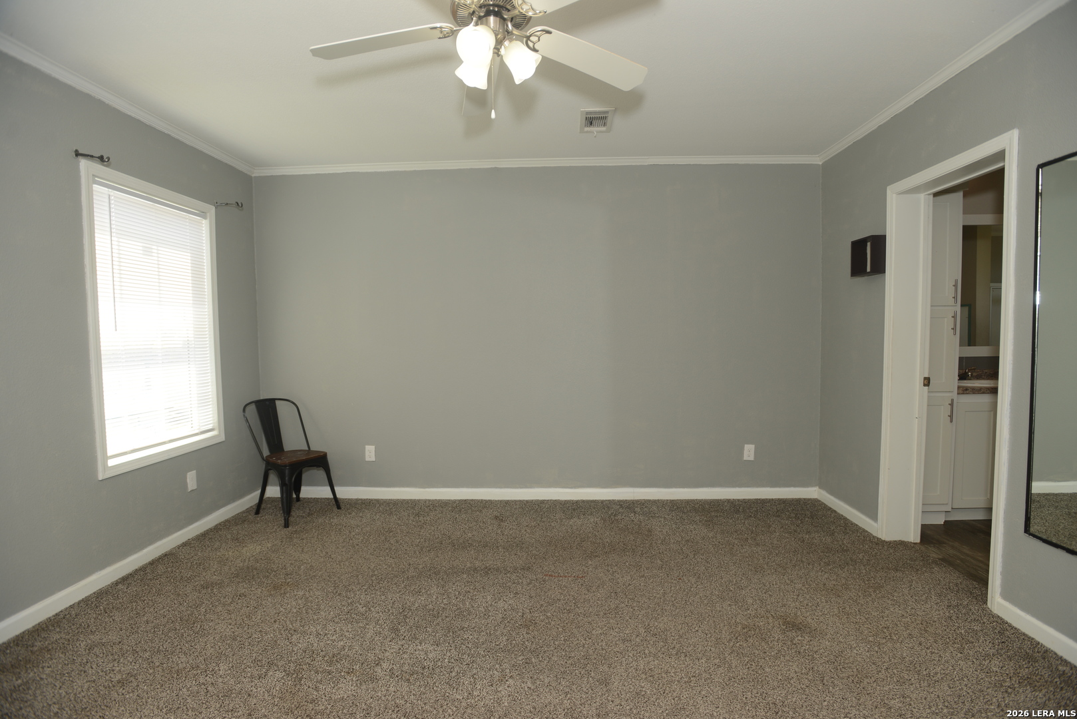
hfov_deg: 93.3
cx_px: 538
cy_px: 360
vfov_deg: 70.5
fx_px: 509
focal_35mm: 17
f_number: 4
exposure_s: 1/60
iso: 100
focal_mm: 17
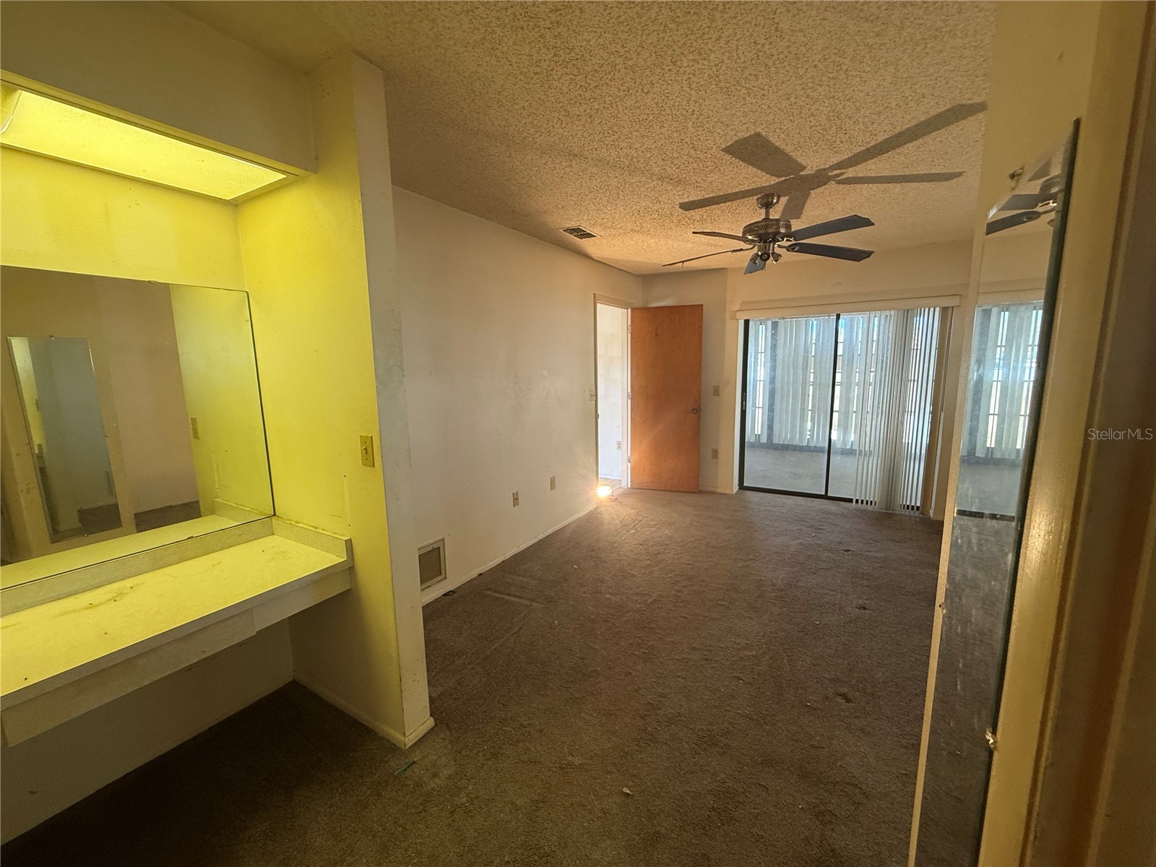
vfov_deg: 85.7
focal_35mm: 14
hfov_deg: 102.1
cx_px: 578
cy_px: 434
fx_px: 468
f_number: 2.2
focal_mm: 2.22
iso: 160
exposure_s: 1/60
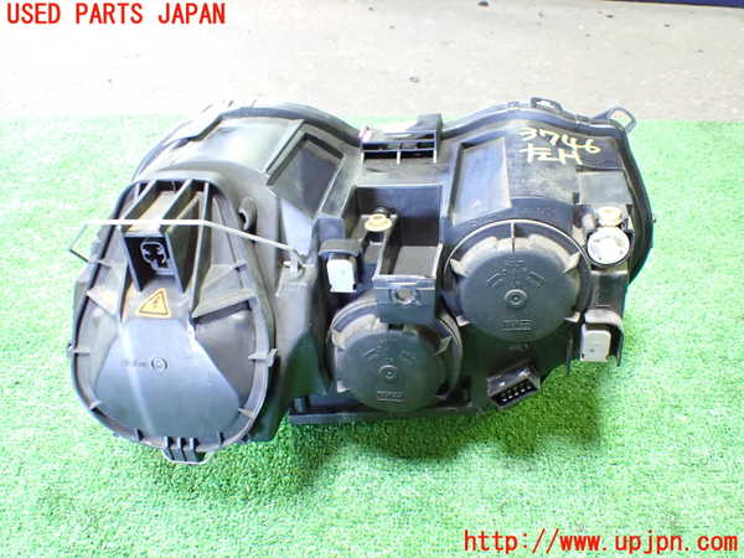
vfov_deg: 46.8
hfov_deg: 60.0
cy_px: 279
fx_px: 645
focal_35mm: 30
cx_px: 372
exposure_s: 1/30
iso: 800
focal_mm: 5.4
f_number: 2.3
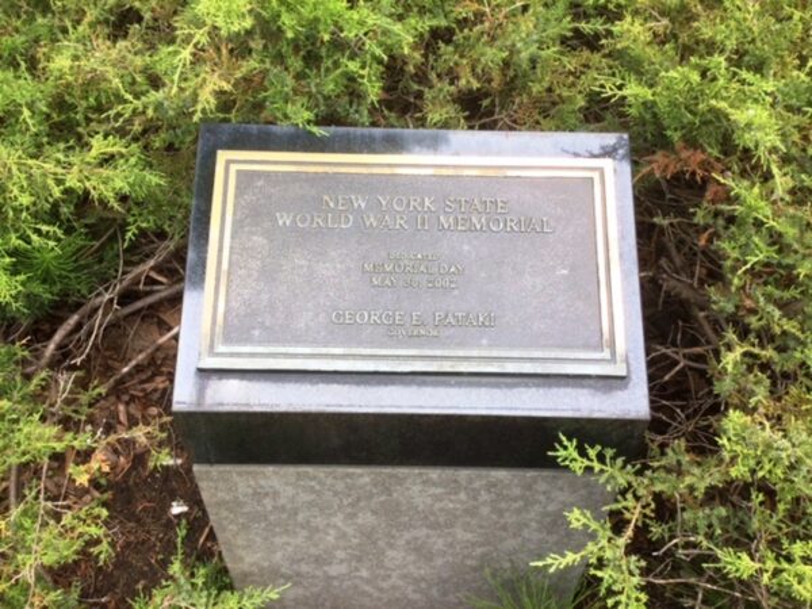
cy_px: 304
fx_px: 727
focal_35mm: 31
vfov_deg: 45.4
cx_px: 406
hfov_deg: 58.4
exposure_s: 1/187
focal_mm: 3.3
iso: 25
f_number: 2.4
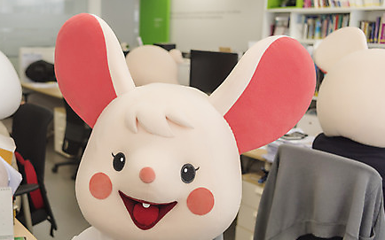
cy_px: 141
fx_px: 472
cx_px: 134
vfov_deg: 28.5
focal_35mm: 45
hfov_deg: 43.8
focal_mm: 32
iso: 400
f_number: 2.8
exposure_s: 1/400
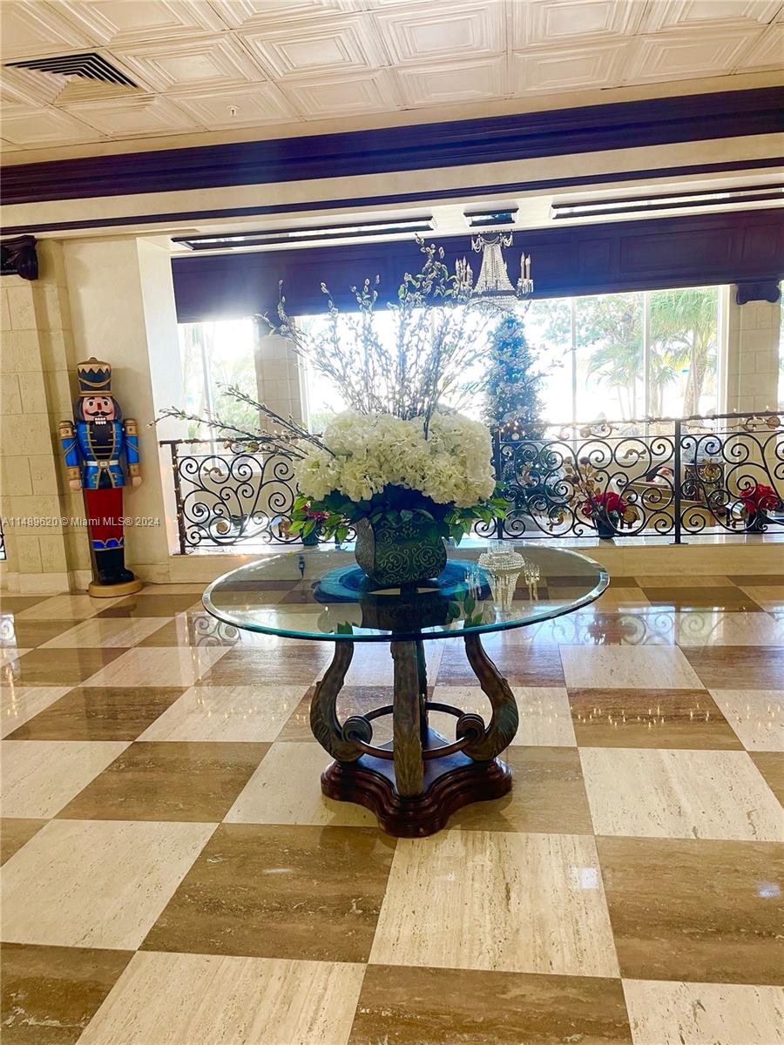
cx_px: 392
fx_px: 785
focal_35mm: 26
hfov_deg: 53.1
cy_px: 522
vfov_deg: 67.3
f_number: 1.6
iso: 100
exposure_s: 1/60
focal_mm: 4.2
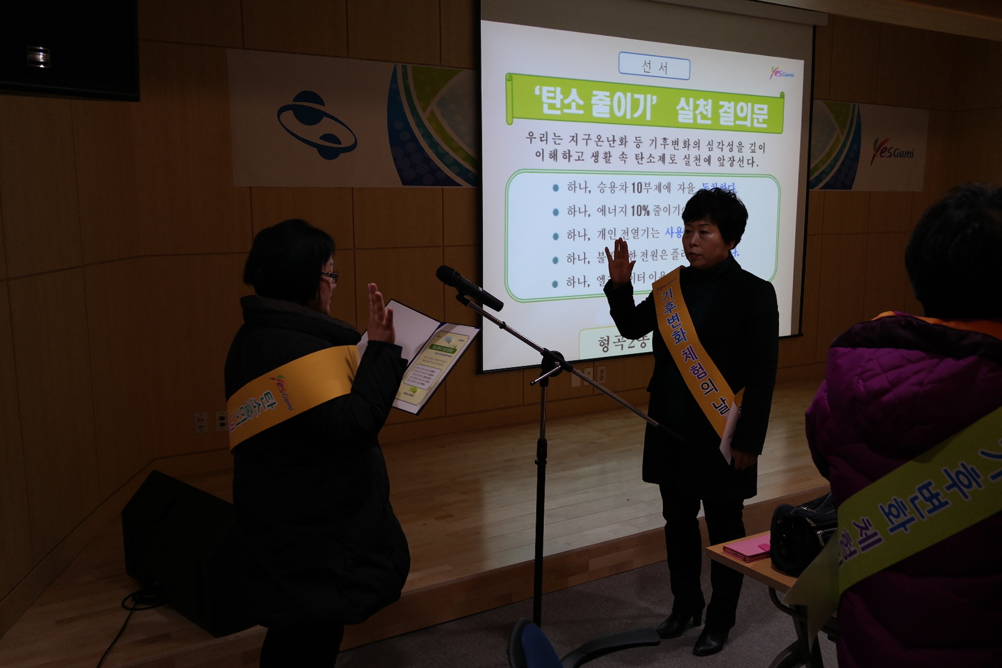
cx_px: 501
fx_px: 835
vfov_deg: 43.6
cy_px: 334
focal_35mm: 30
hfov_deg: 61.9
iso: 200
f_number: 3.5
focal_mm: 20
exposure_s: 1/40
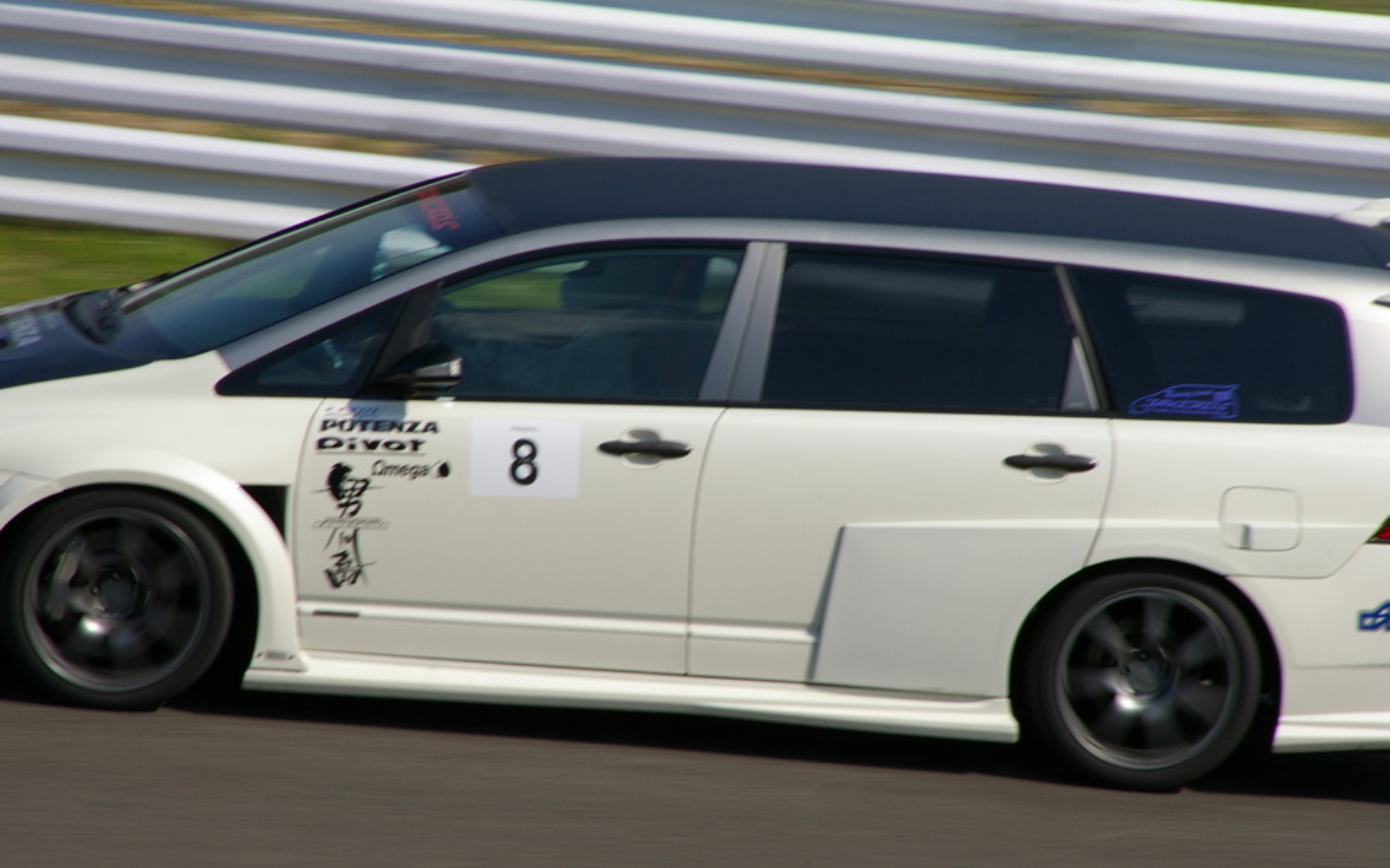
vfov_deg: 3.2
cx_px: 678
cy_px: 455
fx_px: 15453
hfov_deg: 5.2
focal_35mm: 408
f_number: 19
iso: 200
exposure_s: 1/125
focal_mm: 250
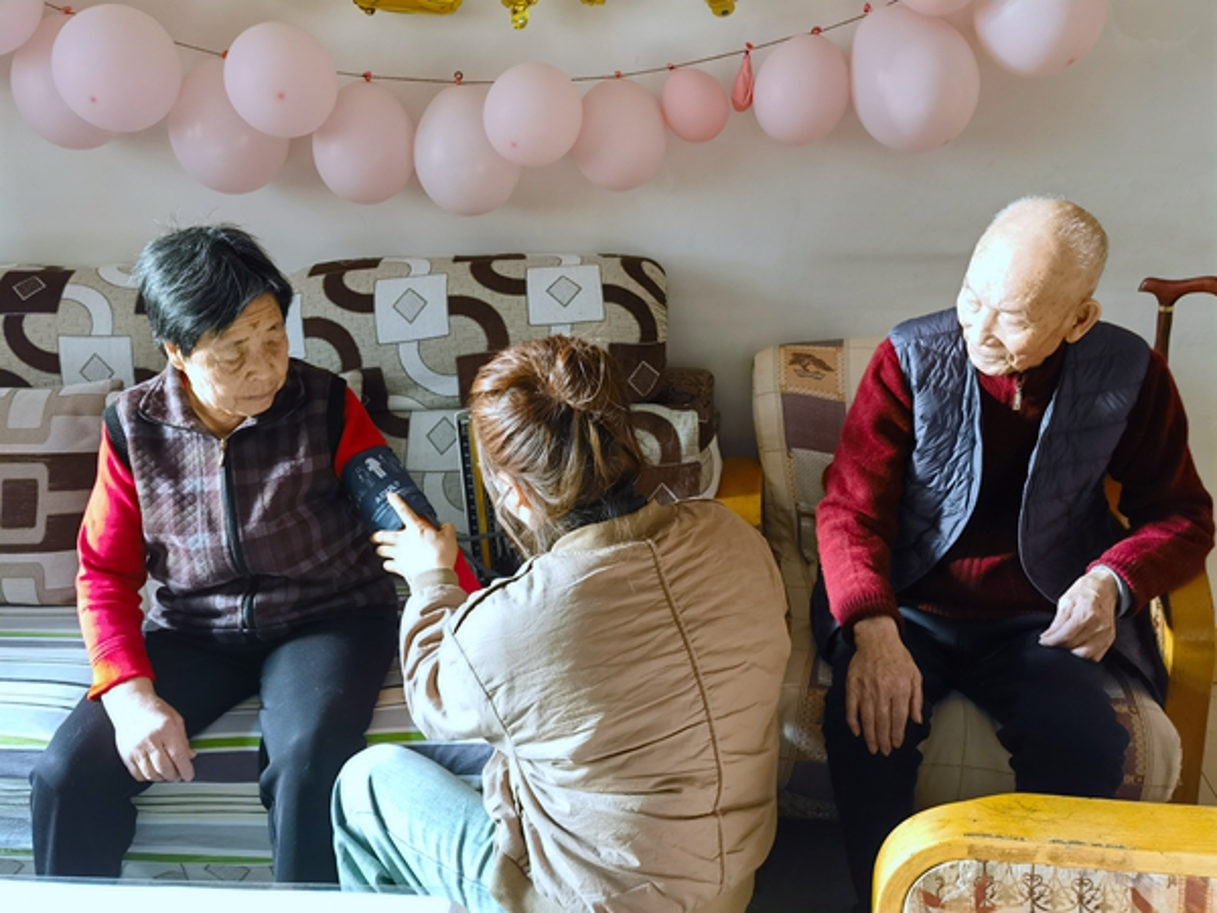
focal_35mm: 34
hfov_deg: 54.0
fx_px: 1195
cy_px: 456
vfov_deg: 41.8
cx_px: 608
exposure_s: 1/60
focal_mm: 6.67
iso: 160
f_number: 1.9
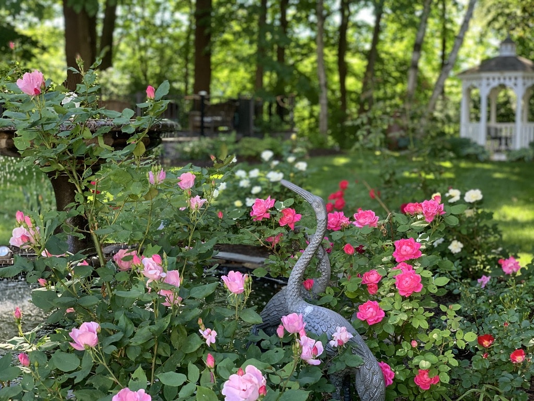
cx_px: 267
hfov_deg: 36.8
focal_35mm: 52
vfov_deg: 28.0
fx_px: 802
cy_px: 200
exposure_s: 1/122
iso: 80
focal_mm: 6
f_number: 2.4
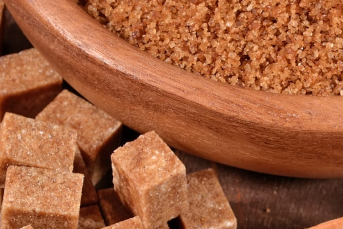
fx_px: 2401
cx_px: 327
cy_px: 228
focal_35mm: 252
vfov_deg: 5.4
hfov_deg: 8.1
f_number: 11
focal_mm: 60
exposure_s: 1/200
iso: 100
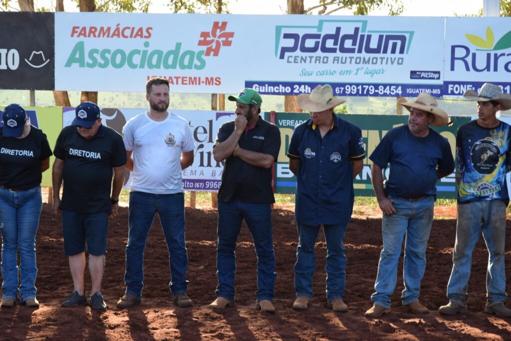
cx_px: 256
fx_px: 1172
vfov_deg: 16.6
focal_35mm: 82
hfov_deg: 24.6
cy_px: 170
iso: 400
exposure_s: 1/200
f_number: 7.1
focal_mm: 55
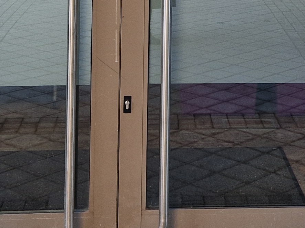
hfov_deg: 18.8
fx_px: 916
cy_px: -95
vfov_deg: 13.5
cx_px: 215
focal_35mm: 104
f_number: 1.8
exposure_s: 1/180
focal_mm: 5.4
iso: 100
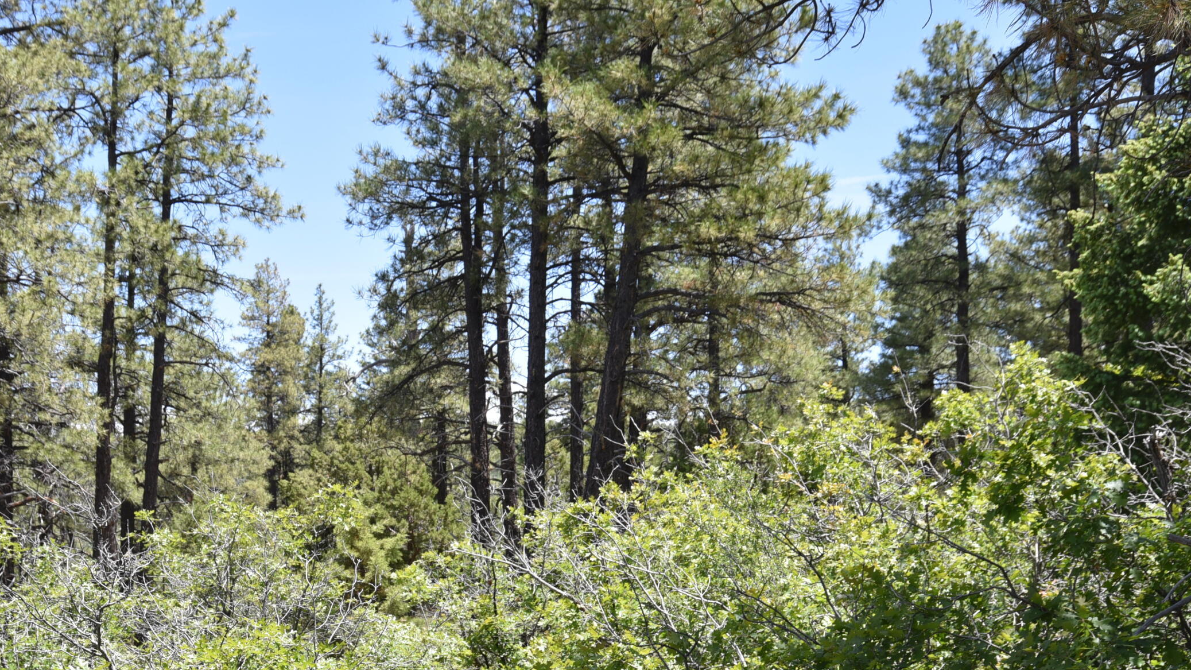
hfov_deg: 38.9
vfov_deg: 22.4
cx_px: 448
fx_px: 1674
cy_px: 514
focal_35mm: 53
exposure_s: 1/250
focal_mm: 35
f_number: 8
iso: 250
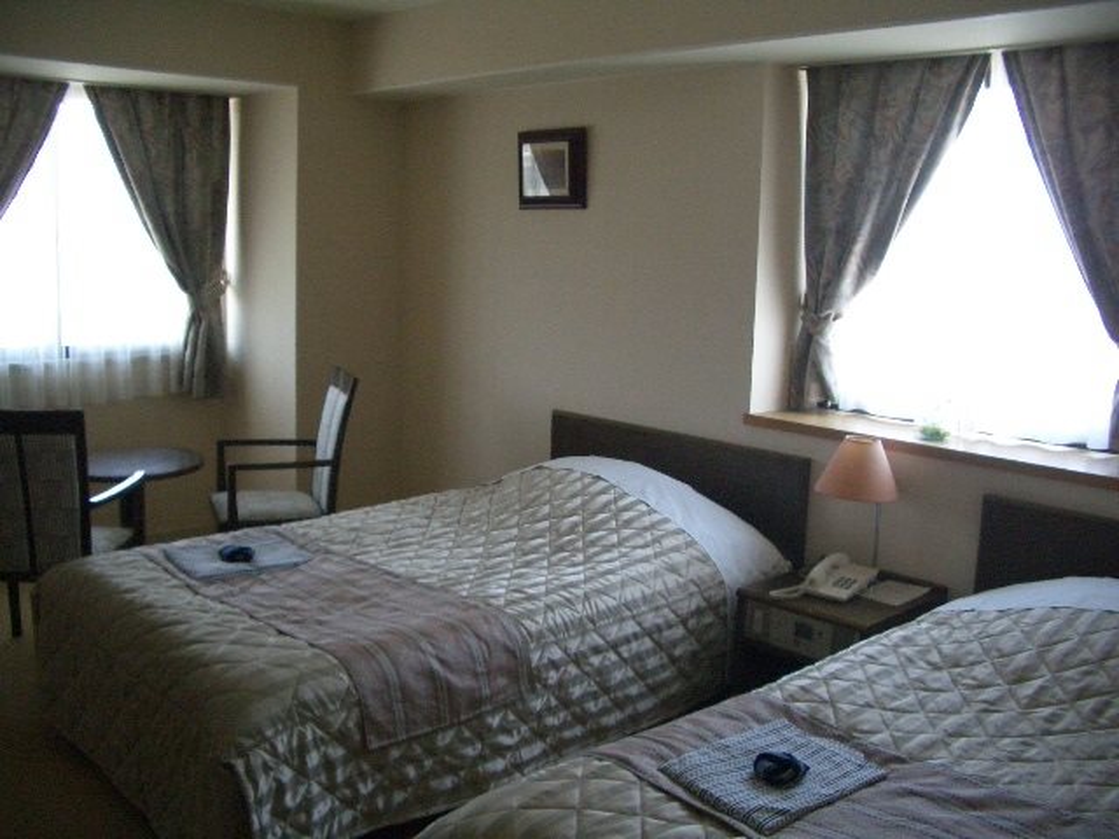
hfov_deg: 52.6
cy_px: 420
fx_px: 1131
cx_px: 560
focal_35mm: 35
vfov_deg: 40.7
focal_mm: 5.8
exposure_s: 1/125
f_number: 2.6
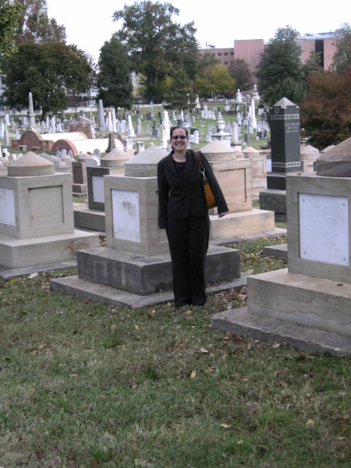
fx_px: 838
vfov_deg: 31.2
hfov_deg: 23.7
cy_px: 234
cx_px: 176
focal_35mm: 62
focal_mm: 12.9
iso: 64
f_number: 3.9
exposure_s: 1/140
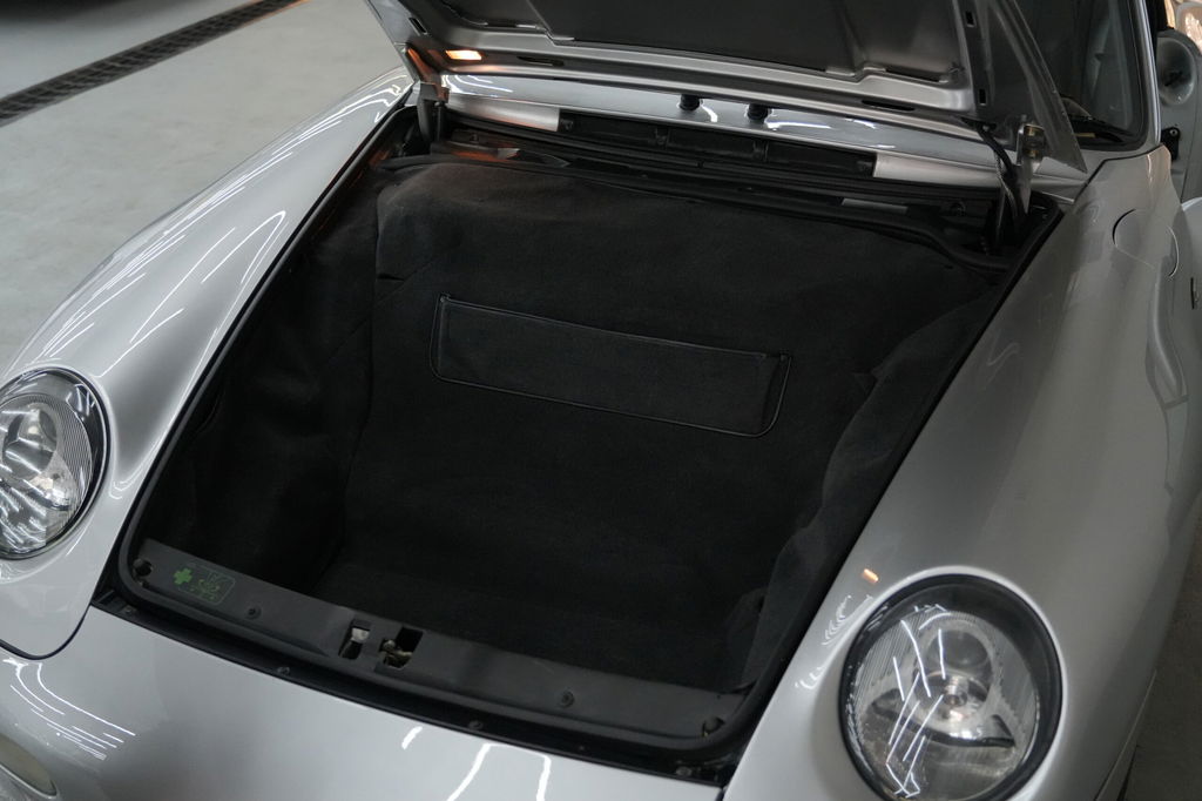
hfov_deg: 46.4
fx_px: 1402
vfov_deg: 31.9
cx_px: 601
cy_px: 400
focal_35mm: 42
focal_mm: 28
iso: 3200
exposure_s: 1/1000
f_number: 2.8
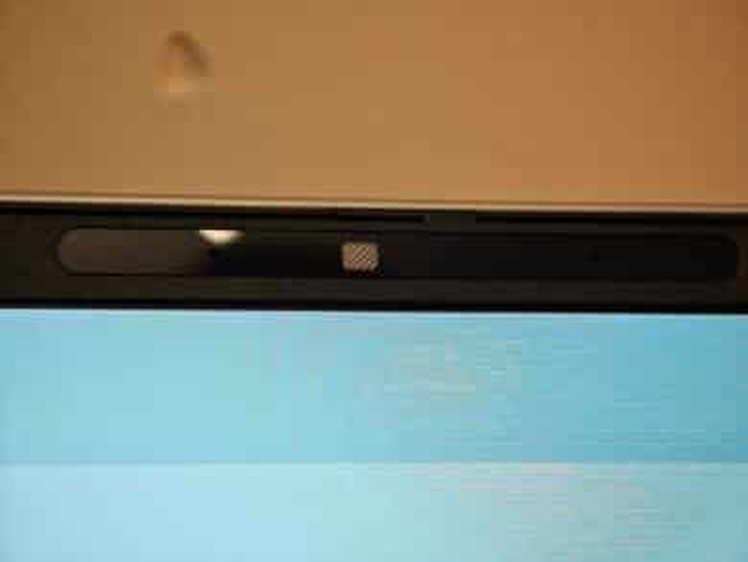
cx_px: 374
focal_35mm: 75
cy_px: 281
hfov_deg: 26.0
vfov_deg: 19.7
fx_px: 1622
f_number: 1.8
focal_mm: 12.28
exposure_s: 1/100
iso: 100
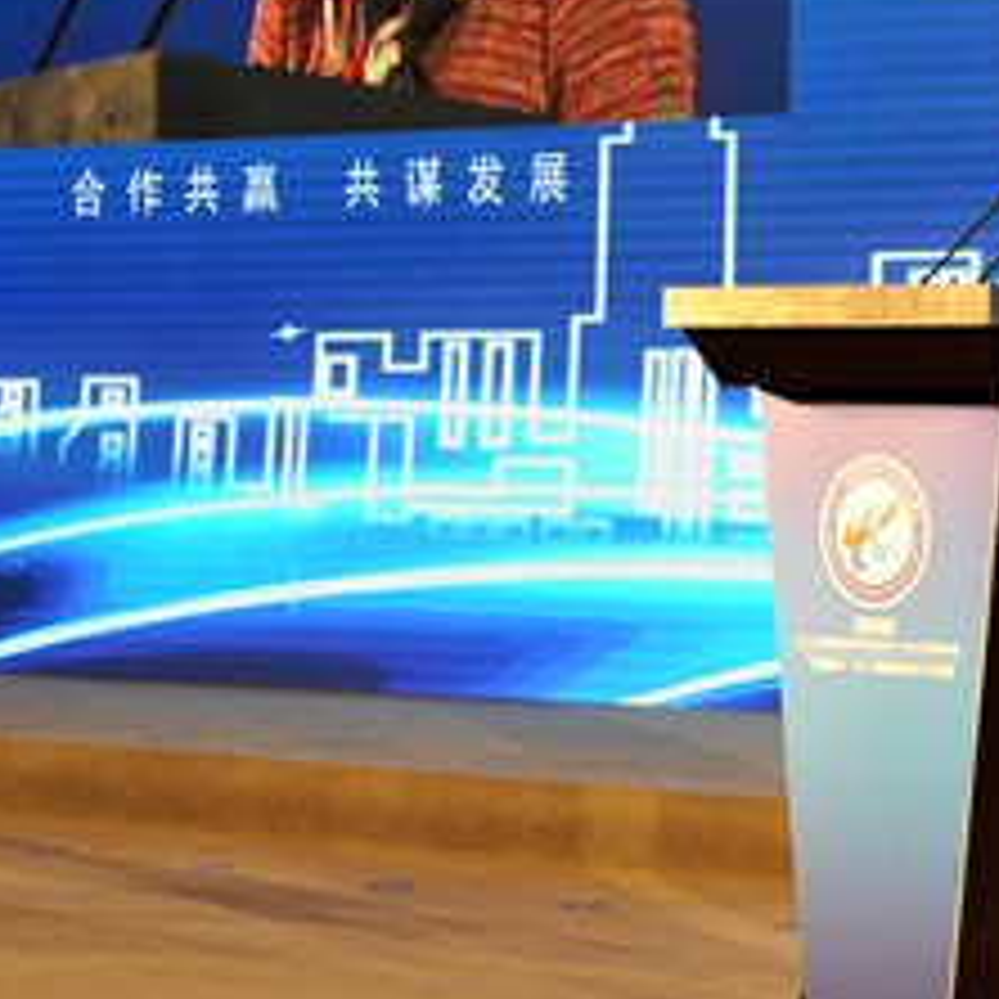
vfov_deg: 11.2
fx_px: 5061
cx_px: 1071
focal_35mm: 155
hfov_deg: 11.1
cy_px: 261
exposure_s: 1/125
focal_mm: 70
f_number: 9
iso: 2000
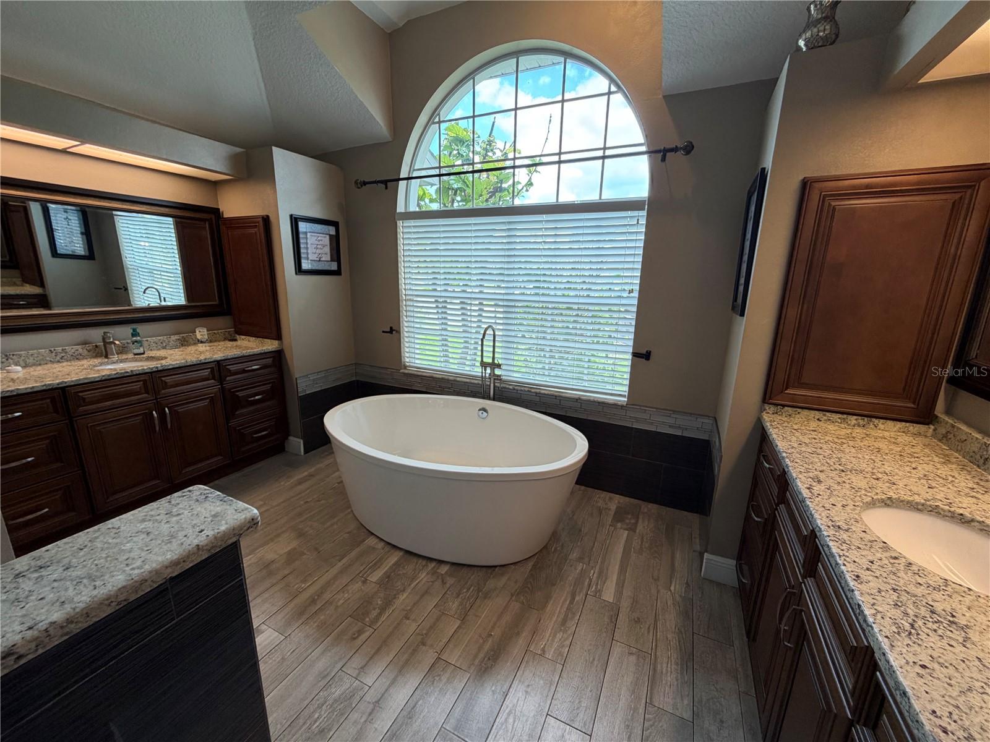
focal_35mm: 14
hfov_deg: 102.1
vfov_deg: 85.7
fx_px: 400
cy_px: 371
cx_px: 495
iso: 200
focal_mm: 2.22
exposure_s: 1/121
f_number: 2.2
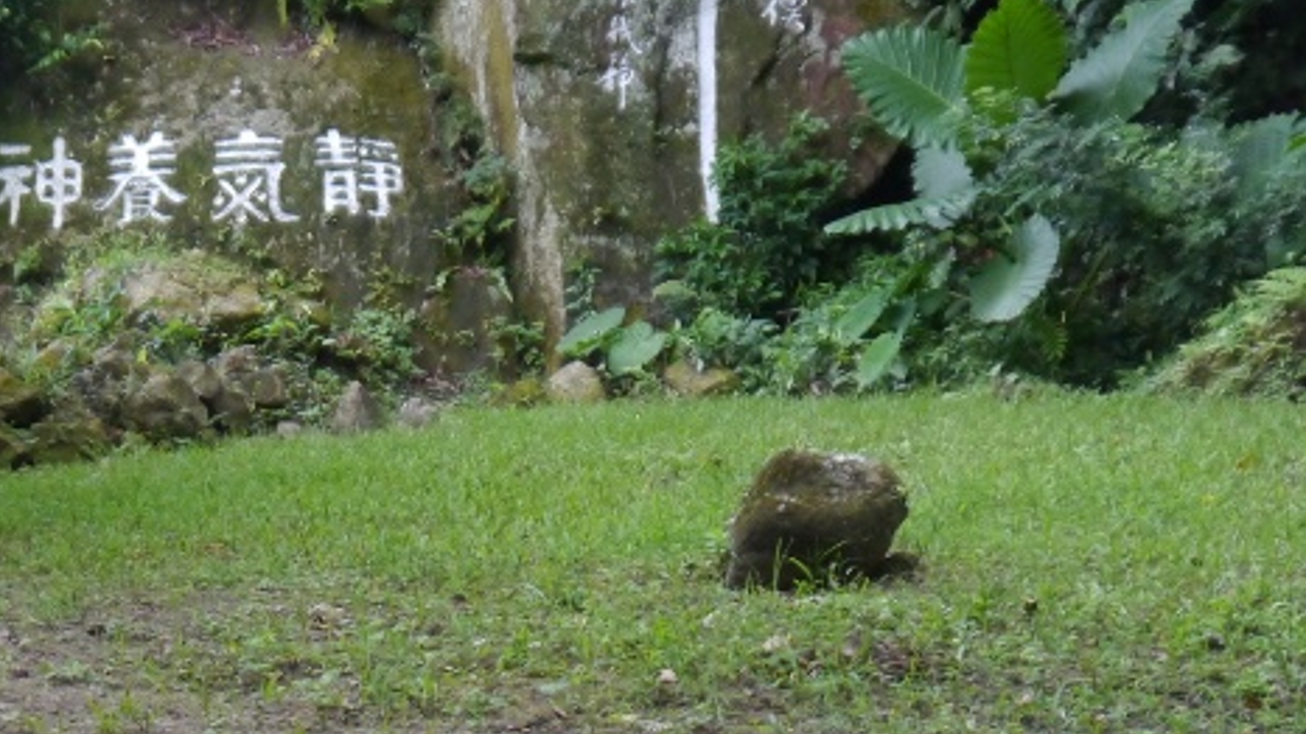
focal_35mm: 67
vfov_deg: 17.7
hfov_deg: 30.9
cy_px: 642
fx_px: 2320
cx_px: 338
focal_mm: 14
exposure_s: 1/60
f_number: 3.5
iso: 800
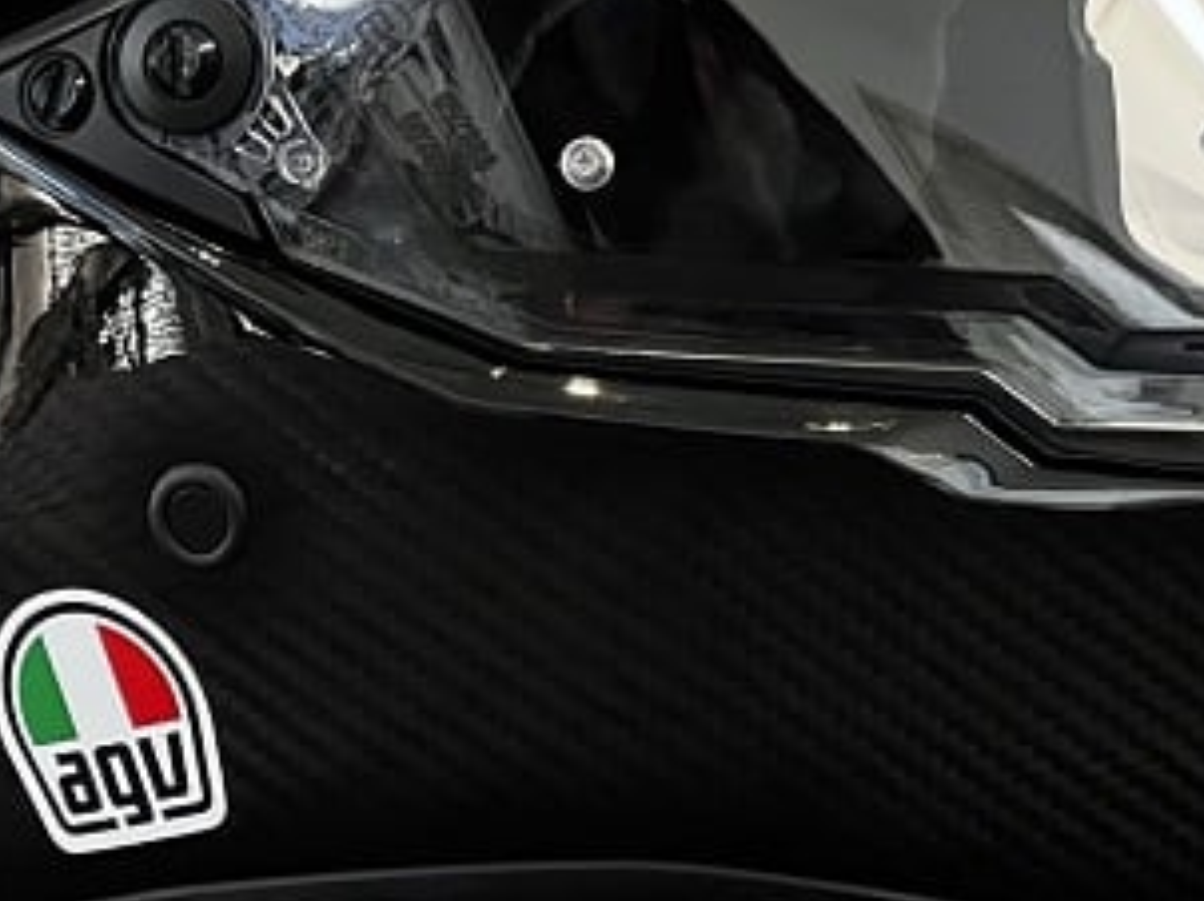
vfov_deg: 7.3
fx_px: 7090
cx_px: 650
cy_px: 92
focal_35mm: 204
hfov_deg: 9.7
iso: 640
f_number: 2.8
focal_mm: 9
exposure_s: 1/60
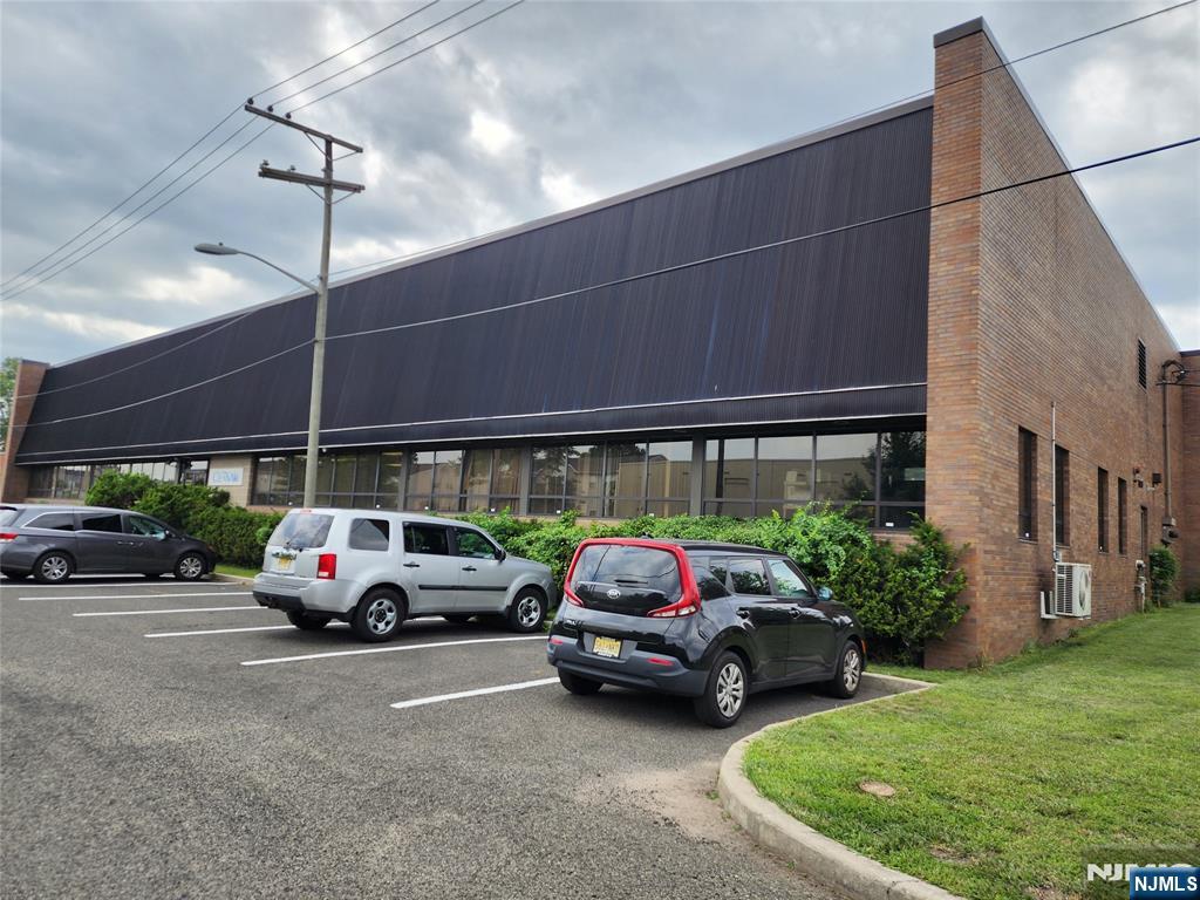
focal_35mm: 23
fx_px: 797
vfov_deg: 58.9
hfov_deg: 73.9
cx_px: 600
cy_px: 450
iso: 12
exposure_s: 1/629
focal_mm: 6.4
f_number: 1.8
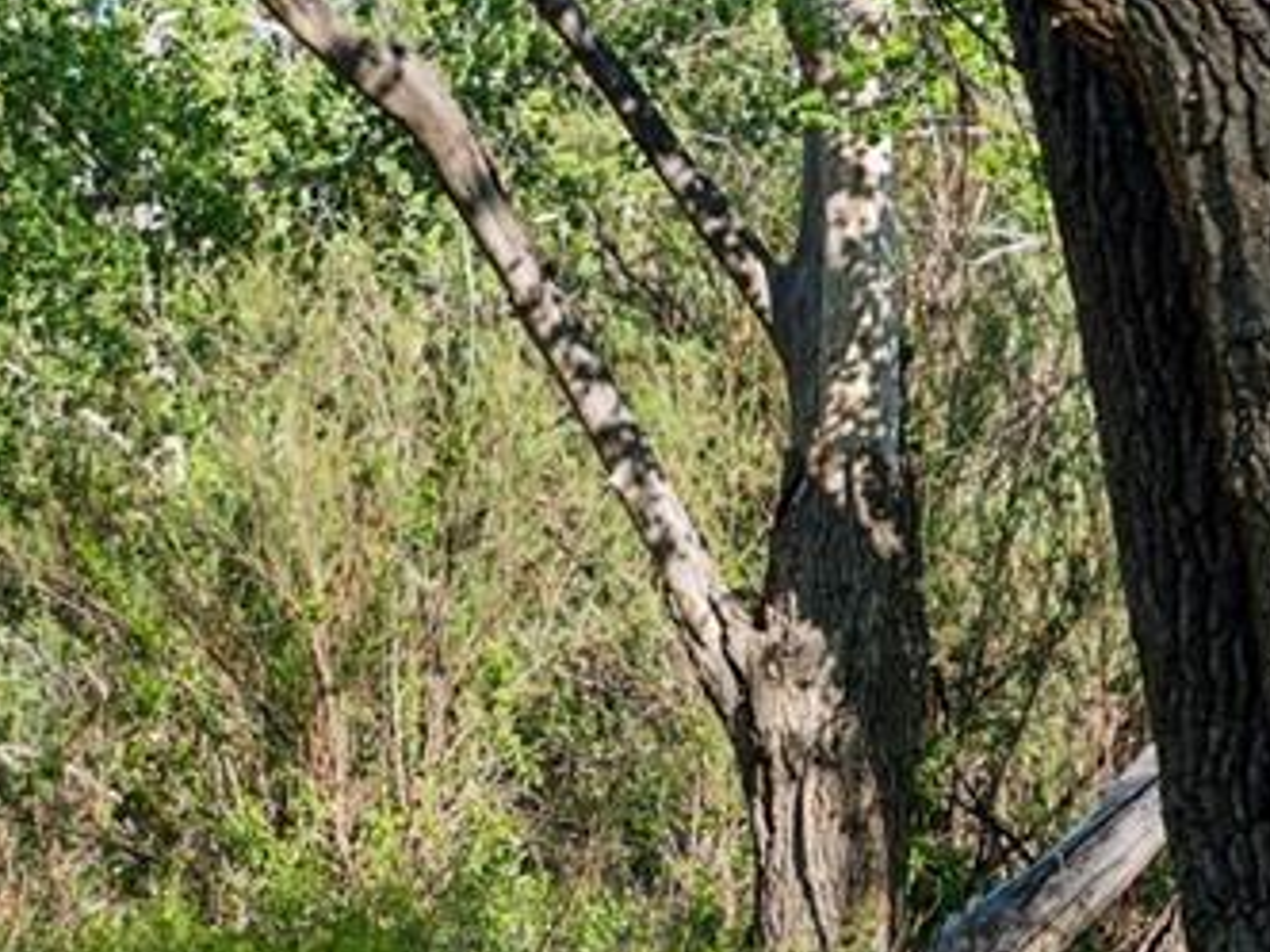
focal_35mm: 326
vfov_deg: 4.5
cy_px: 1067
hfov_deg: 6.0
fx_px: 11960
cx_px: -421
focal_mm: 110
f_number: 6.3
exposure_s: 1/1000
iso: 400
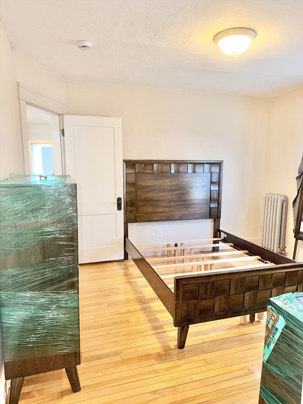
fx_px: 280
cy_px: 202
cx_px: 152
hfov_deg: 56.8
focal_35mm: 24
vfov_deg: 71.6
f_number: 1.78
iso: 80
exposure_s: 1/26
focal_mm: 6.76
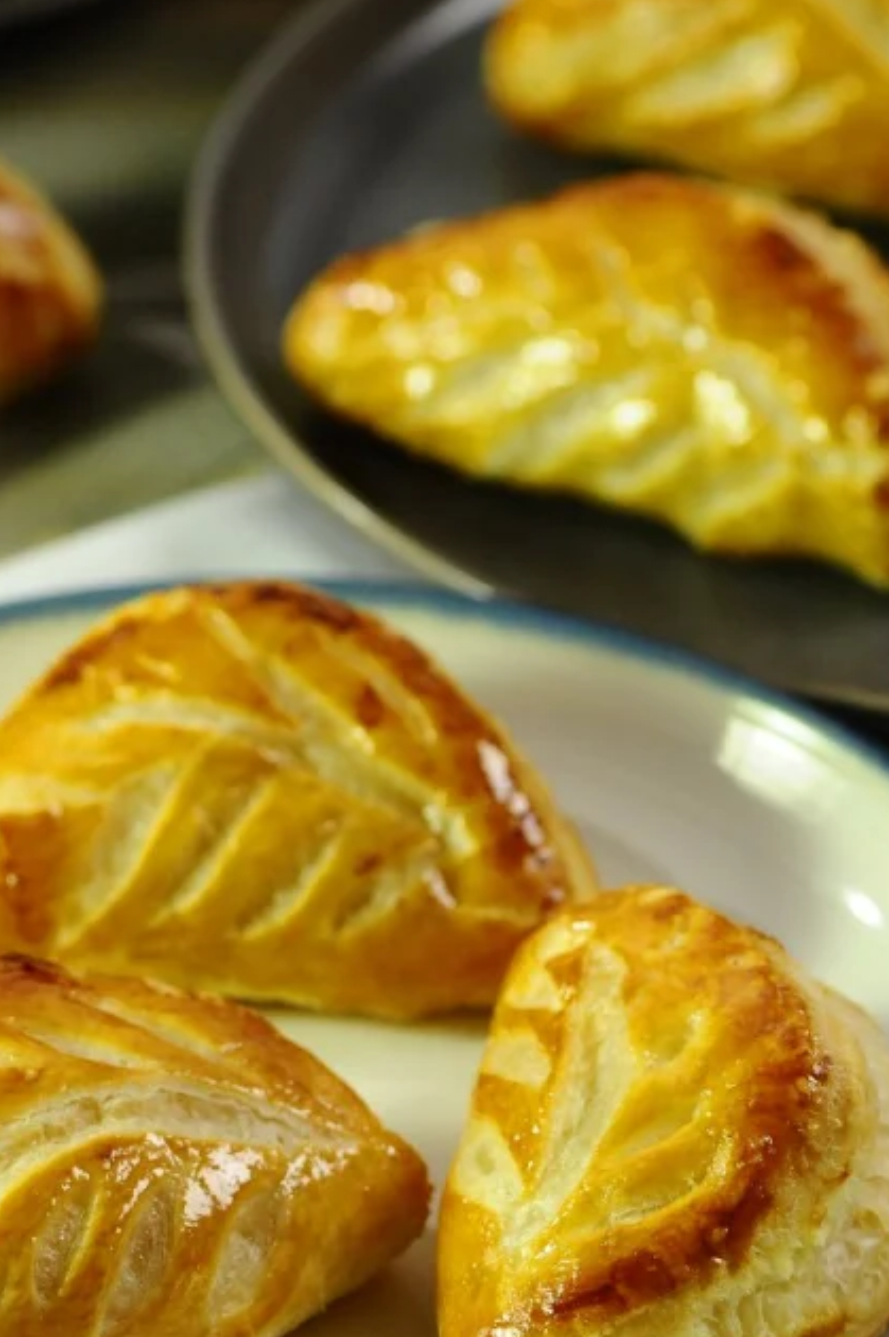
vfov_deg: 9.1
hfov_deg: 6.1
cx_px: 318
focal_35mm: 226
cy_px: 829
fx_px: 8374
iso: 1000
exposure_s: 1/100
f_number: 5.6
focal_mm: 105
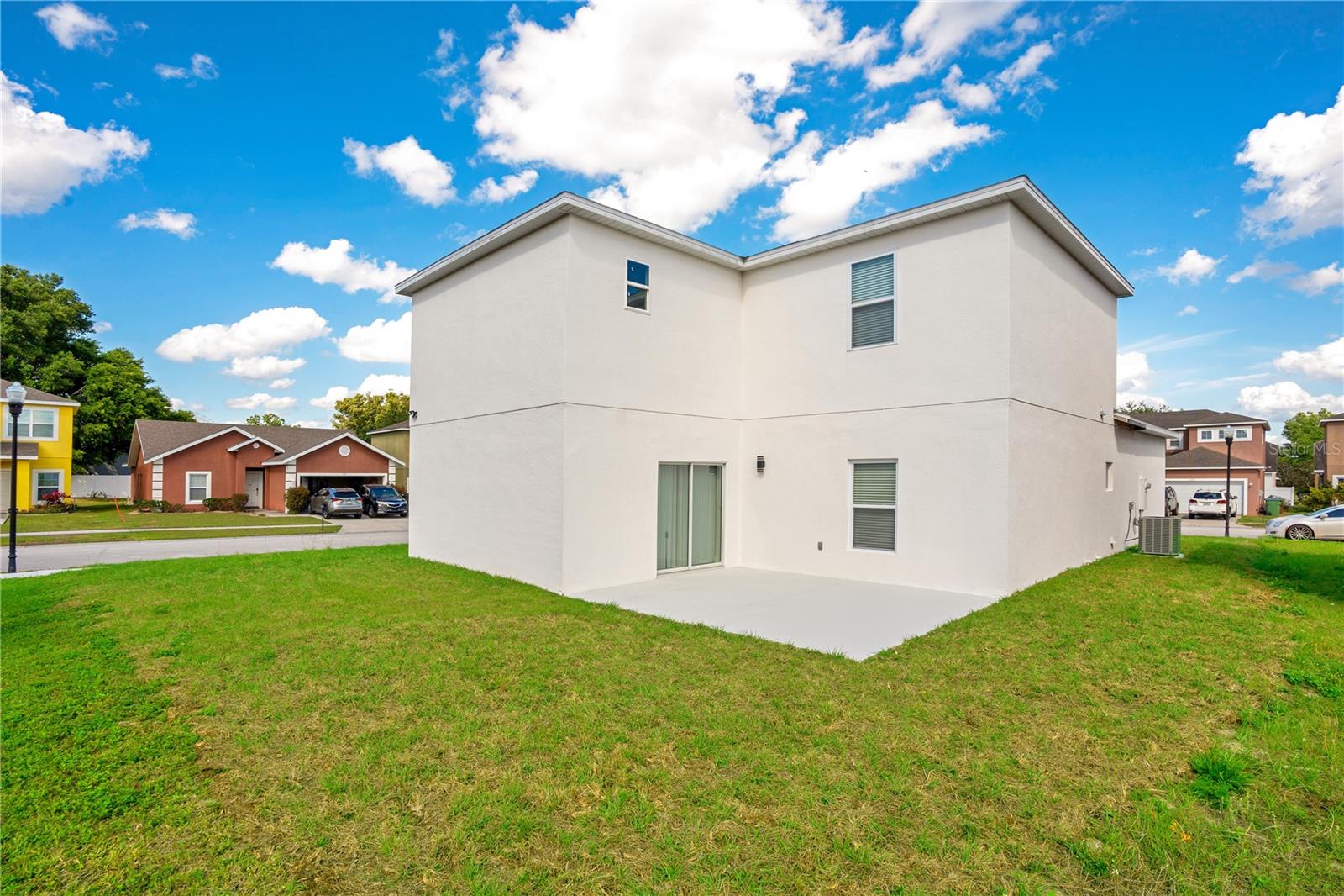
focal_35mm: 16
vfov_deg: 73.7
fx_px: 597
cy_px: 448
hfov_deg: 96.7
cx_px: 672
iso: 100
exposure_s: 1/200
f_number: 10
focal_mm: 16
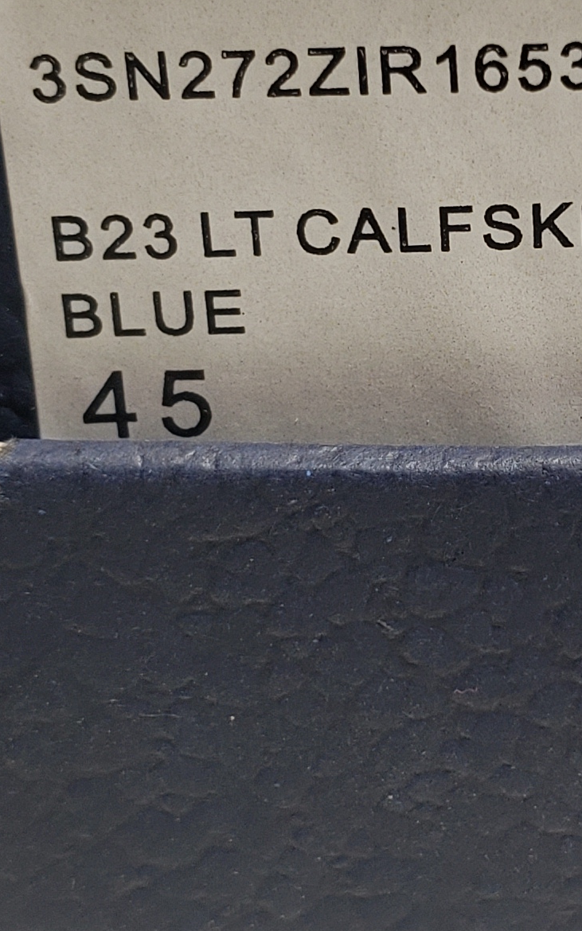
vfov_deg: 21.8
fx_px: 2412
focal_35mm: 95
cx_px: 580
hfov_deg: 13.6
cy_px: 343
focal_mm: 4.3
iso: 50
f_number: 1.5
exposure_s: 1/194
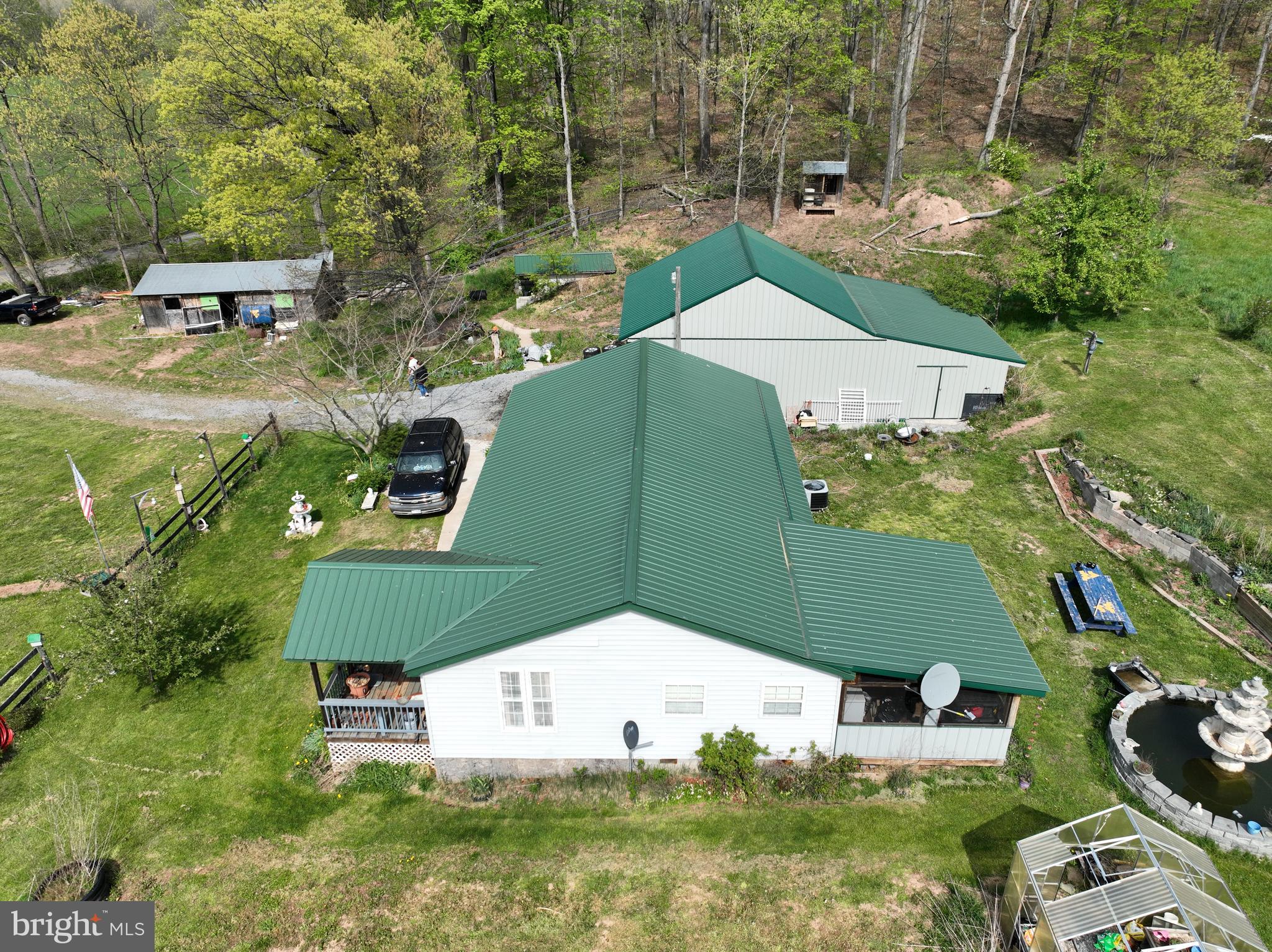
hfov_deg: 71.6
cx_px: 636
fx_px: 881
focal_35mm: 24
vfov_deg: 56.8
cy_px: 476
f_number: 2.8
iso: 120
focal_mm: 12.29
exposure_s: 1/1600
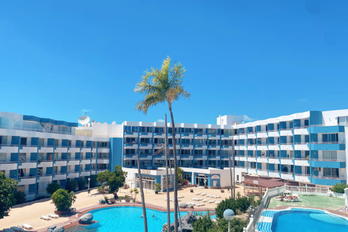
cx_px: 175
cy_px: 133
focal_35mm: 28
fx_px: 271
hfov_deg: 65.5
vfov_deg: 46.2
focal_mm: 4.25
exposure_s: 1/4608
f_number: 1.8
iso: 32
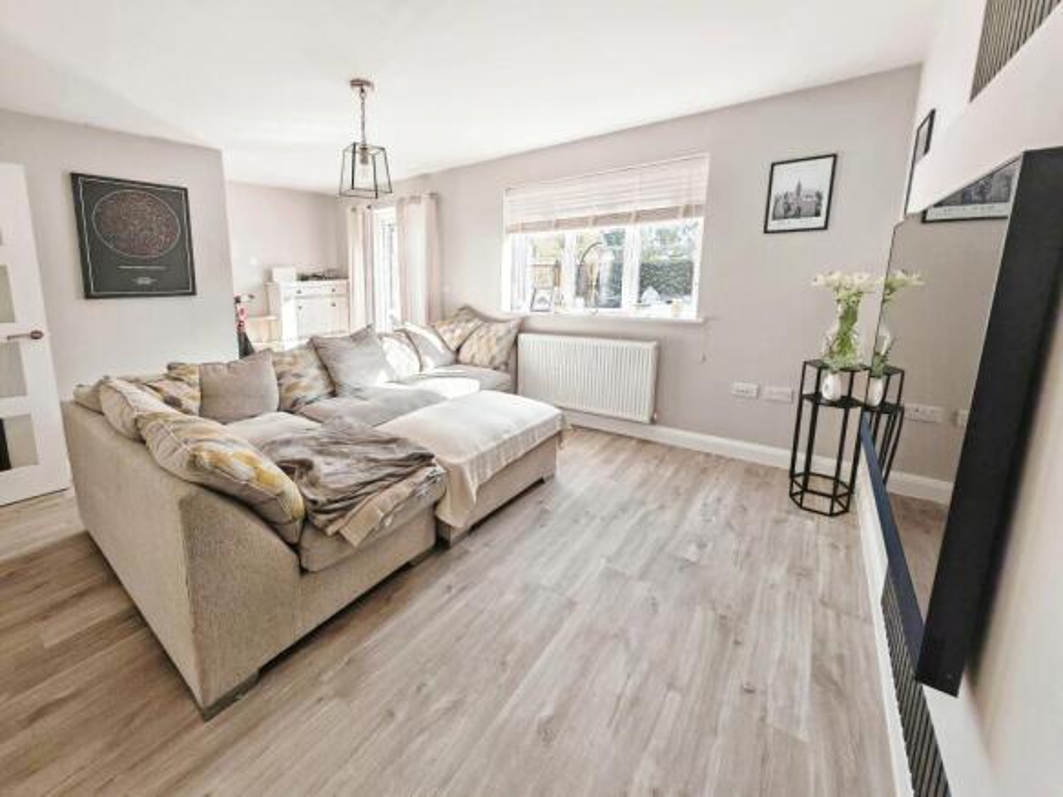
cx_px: 532
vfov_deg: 89.9
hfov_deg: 106.2
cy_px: 398
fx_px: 399
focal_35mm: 13
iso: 100
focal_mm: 1.82
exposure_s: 1/50
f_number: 2
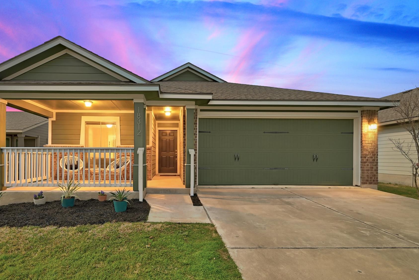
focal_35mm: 17
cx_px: 171
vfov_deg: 70.3
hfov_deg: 92.2
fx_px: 198
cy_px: 152
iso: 400
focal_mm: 14
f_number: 10
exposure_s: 1/320
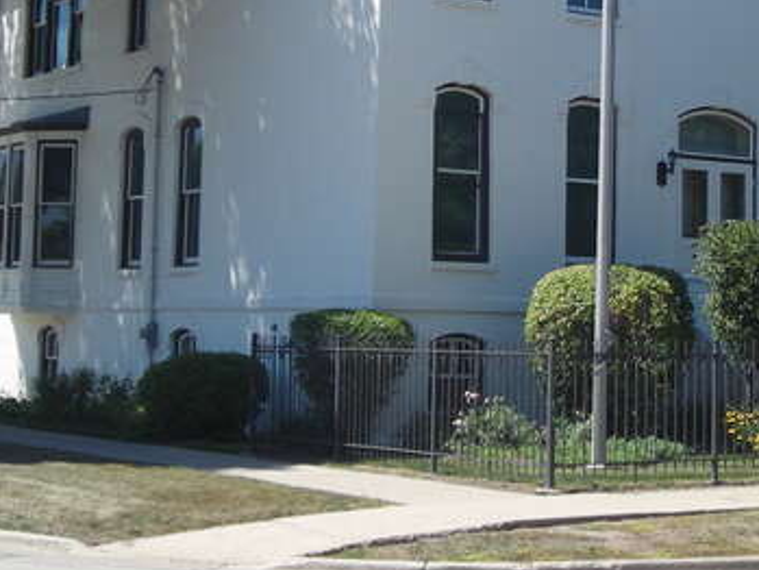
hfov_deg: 22.4
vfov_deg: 16.9
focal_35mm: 87
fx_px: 1908
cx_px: 483
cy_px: 124
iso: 50
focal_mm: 6.3
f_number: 6.4
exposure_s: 1/128
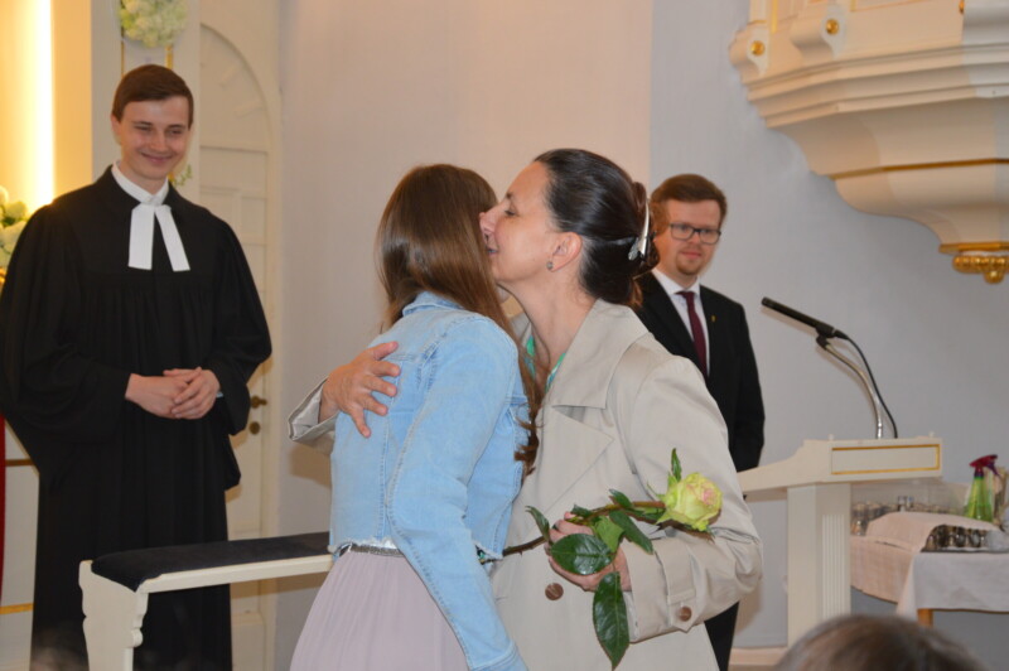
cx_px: 504
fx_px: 2184
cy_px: 336
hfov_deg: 26.0
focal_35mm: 78
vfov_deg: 17.5
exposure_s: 1/60
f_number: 5
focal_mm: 52
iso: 720
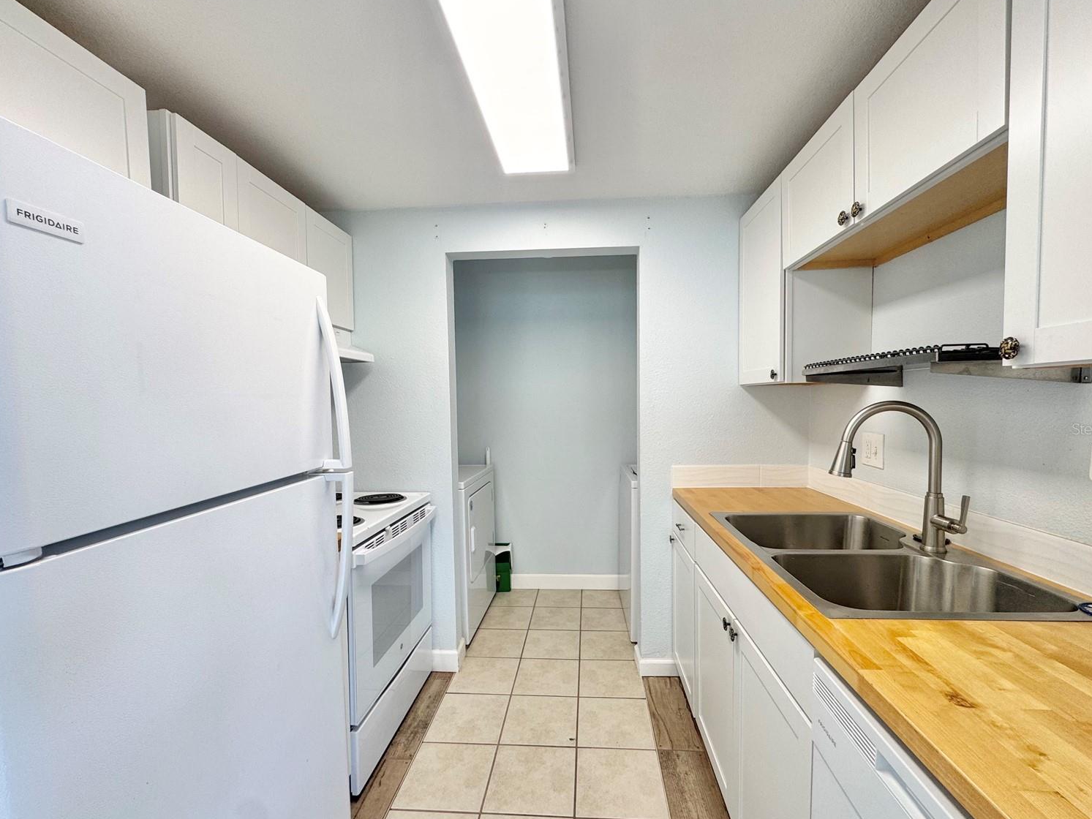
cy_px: 429
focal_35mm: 15
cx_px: 556
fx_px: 473
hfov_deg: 98.2
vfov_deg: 81.7
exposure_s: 1/120
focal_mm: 2.22
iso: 100
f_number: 2.2
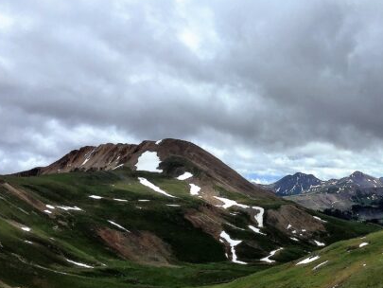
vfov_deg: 26.6
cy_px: 139
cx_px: 351
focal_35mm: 55
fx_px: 609
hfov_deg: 33.0
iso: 32
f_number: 2.2
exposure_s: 1/3968
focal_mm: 4.15
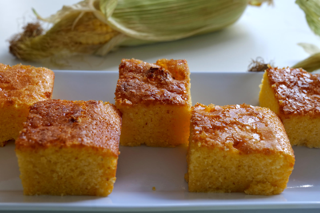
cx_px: 160
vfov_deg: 23.4
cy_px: 106
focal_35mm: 58
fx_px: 516
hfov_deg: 34.5
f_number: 8
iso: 640
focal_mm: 58
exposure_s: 1/60
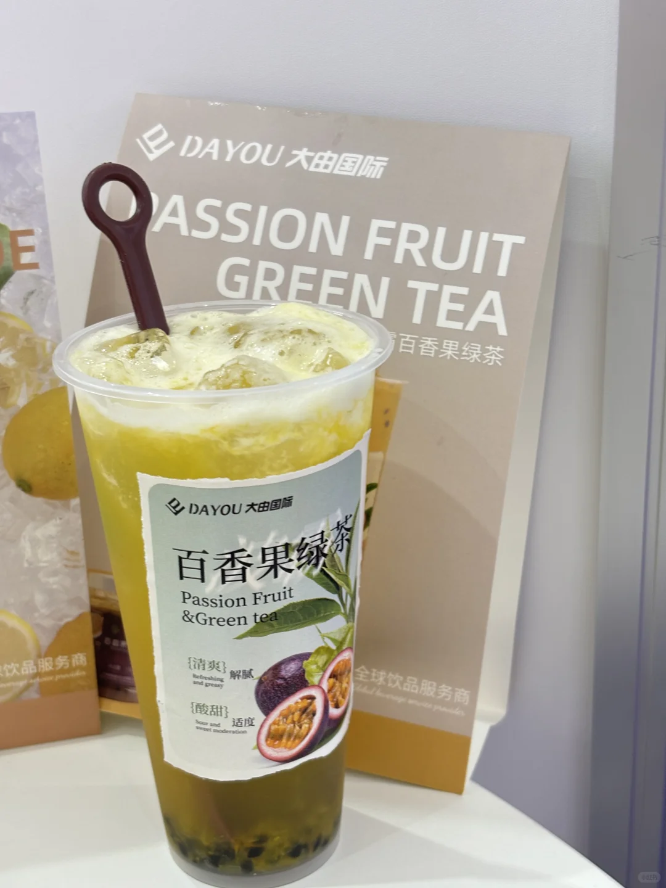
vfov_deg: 36.8
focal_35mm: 52
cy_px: 444
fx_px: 1334
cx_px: 333
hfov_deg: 28.0
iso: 64
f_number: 1.6
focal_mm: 5.96
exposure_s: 1/50
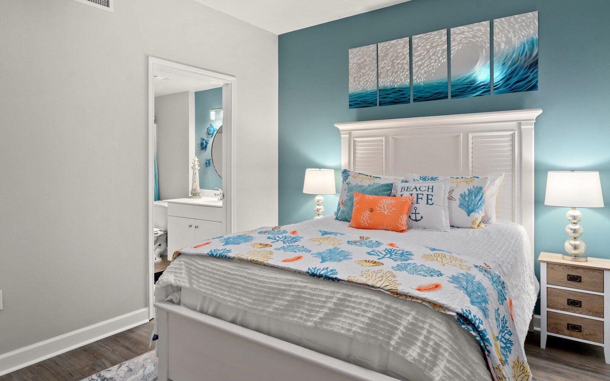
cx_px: 287
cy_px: 160
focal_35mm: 23
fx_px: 385
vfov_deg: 52.4
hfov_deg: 76.7
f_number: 8
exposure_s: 1/2
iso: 400
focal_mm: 17.9
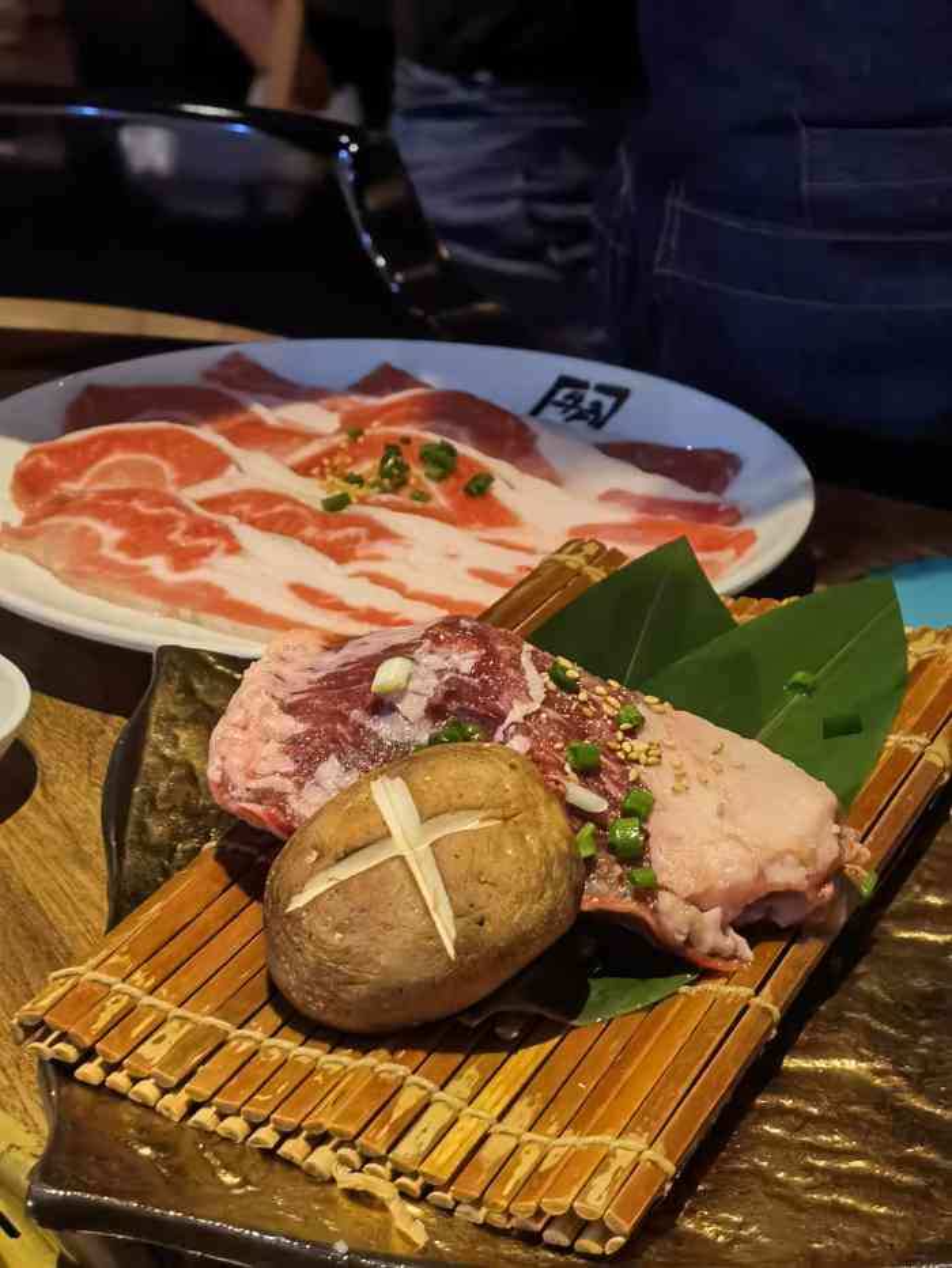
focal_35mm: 85
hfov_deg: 17.4
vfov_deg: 23.0
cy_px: 634
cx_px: 476
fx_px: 3116
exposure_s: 1/49.8
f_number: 1.9
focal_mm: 6.67
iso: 160
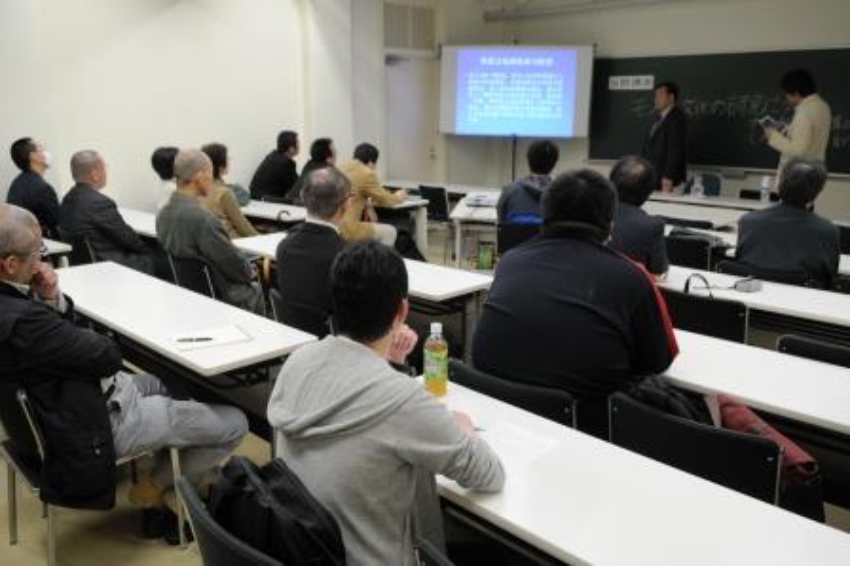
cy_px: 283
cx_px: 425
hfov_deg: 62.0
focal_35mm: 30
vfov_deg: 43.5
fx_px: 708
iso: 400
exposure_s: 1/60
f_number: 4
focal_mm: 20
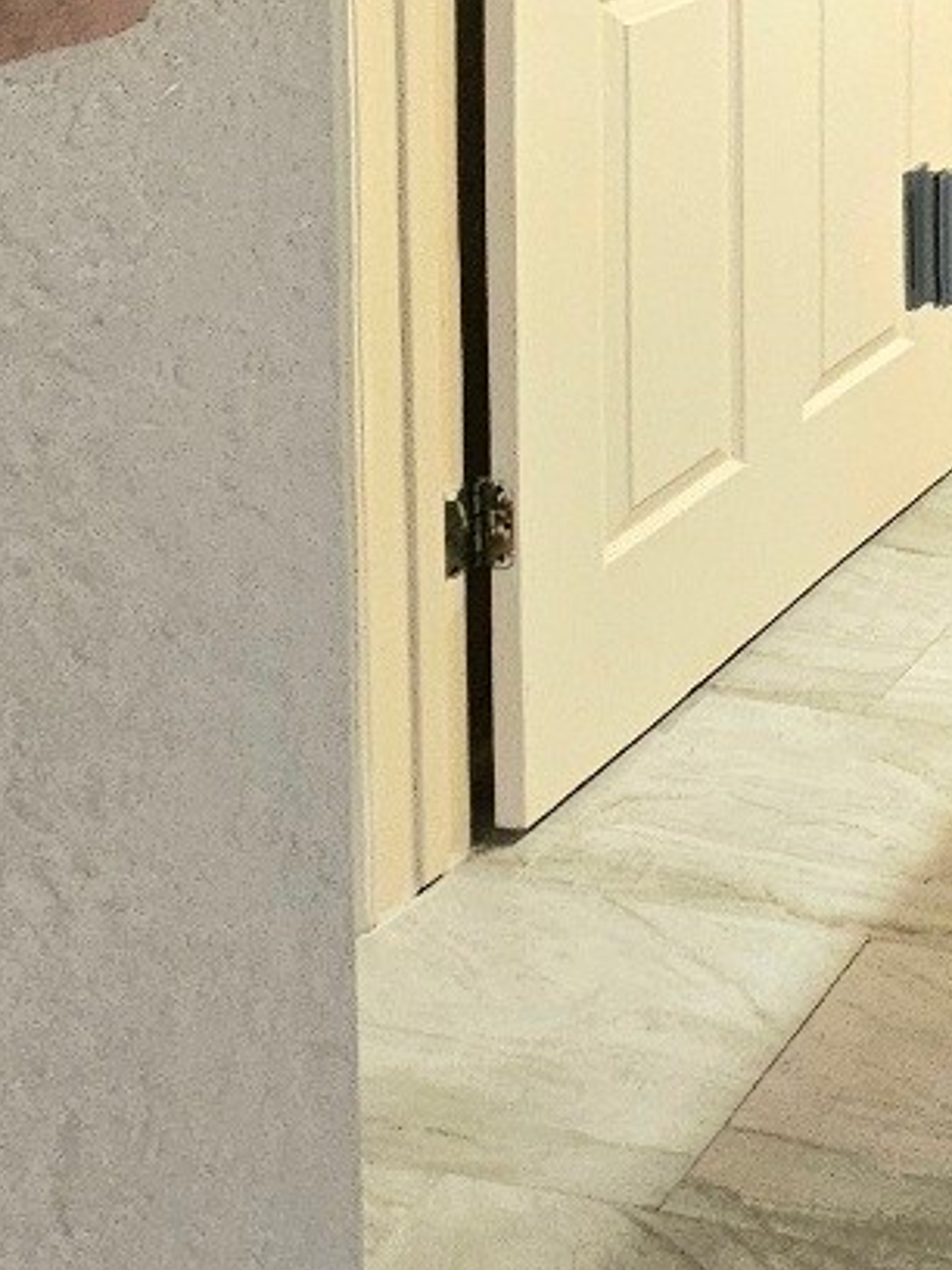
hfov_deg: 20.8
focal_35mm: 51
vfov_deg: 28.1
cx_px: 1664
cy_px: -526
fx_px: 1870
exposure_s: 1/60.2
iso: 320
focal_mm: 2.2
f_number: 2.2
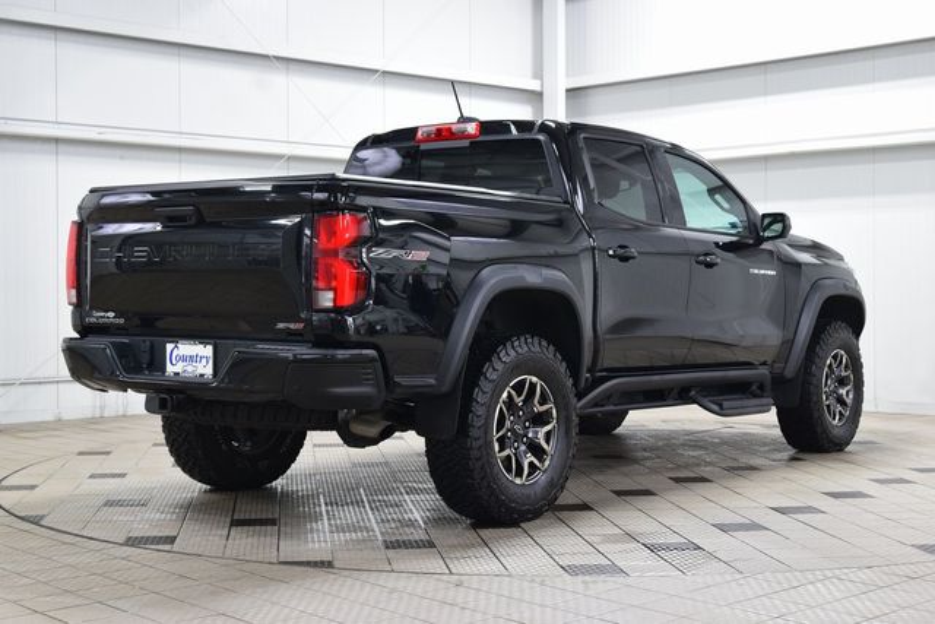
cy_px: 312
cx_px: 468
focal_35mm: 54
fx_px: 1403
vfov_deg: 25.1
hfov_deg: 36.9
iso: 720
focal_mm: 36
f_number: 6.3
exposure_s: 1/15
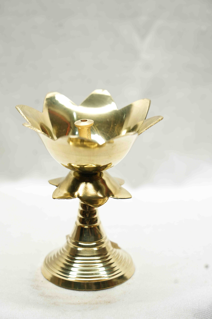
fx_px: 936
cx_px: 106
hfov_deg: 12.9
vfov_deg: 19.3
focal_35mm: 106
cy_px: 158
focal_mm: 105
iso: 250
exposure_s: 1/60
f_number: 5.6
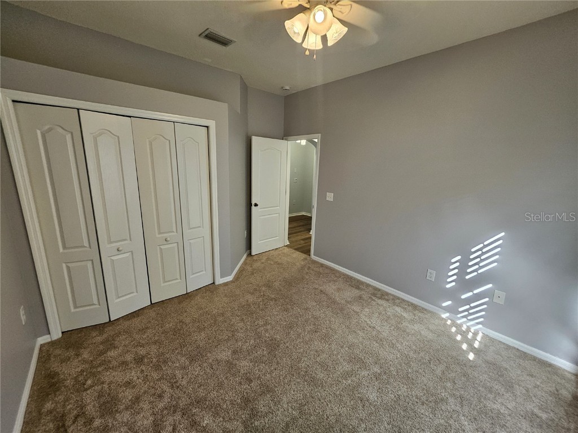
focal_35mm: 13
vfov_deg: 89.9
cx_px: 289
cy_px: 216
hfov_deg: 106.2
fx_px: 217
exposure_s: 1/60
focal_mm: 1.7
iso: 160
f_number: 2.2
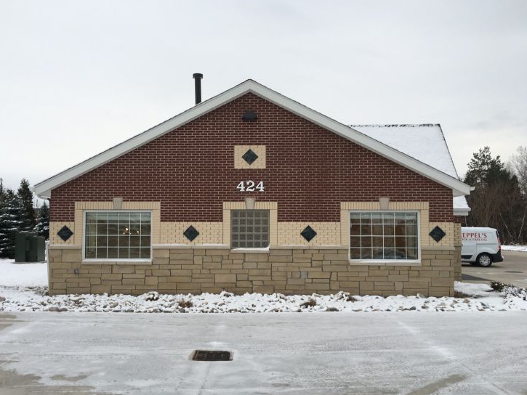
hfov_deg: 56.7
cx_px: 240
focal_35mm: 32
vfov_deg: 44.2
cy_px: 208
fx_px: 487
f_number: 2.2
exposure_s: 1/120
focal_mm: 4.15
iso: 25
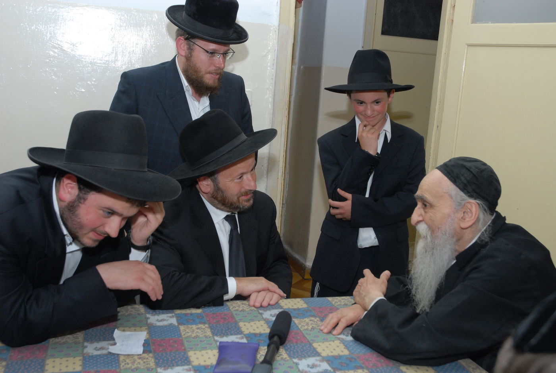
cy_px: 186
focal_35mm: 40
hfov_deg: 47.8
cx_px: 278
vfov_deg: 33.1
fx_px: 627
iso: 400
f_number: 5
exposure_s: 1/50
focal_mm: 27
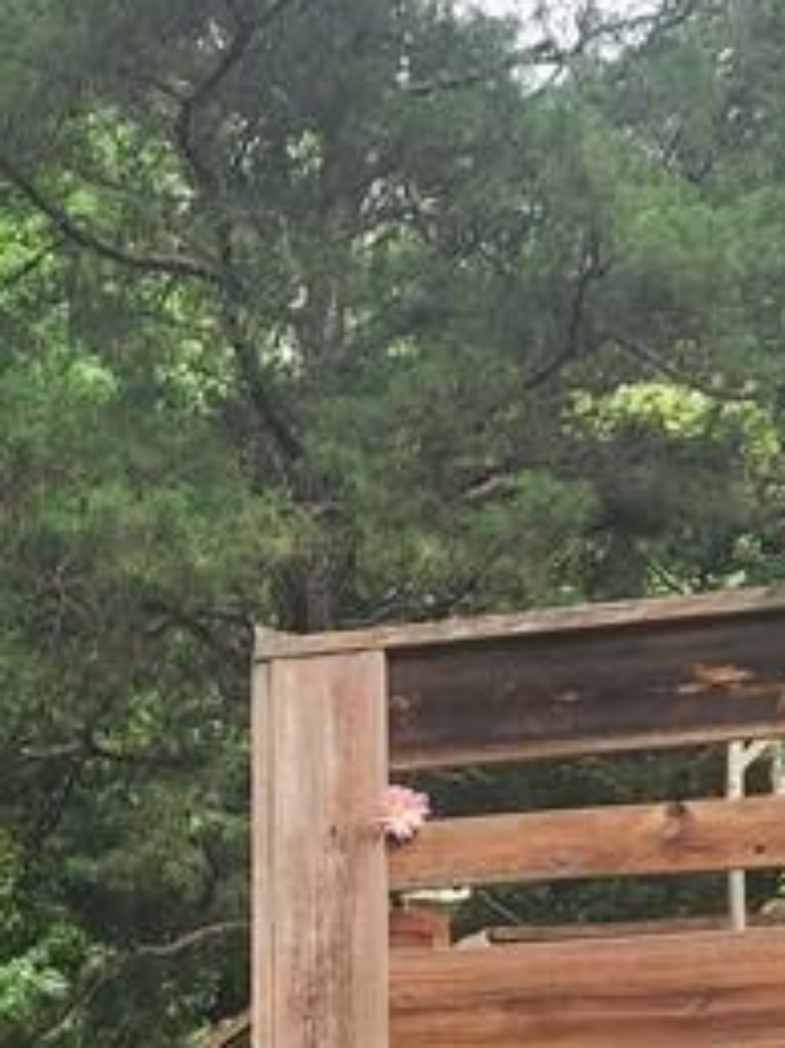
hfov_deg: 15.9
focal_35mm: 91
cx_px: 0
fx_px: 2754
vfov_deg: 19.8
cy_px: 1376
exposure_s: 1/180
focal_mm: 6.4
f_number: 1.8
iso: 16
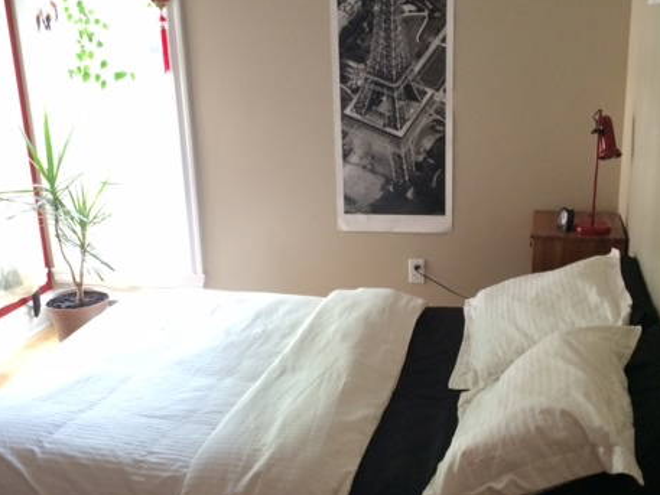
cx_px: 298
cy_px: 261
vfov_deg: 34.4
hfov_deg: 44.7
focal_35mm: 42
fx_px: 801
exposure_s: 1/30
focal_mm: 4.12
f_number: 2.2
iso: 250
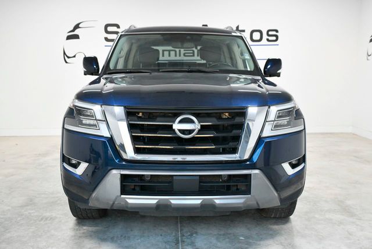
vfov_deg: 31.9
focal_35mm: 42
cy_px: 124
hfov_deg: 46.4
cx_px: 186
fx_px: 434
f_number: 4.5
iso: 2500
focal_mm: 42
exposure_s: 1/500
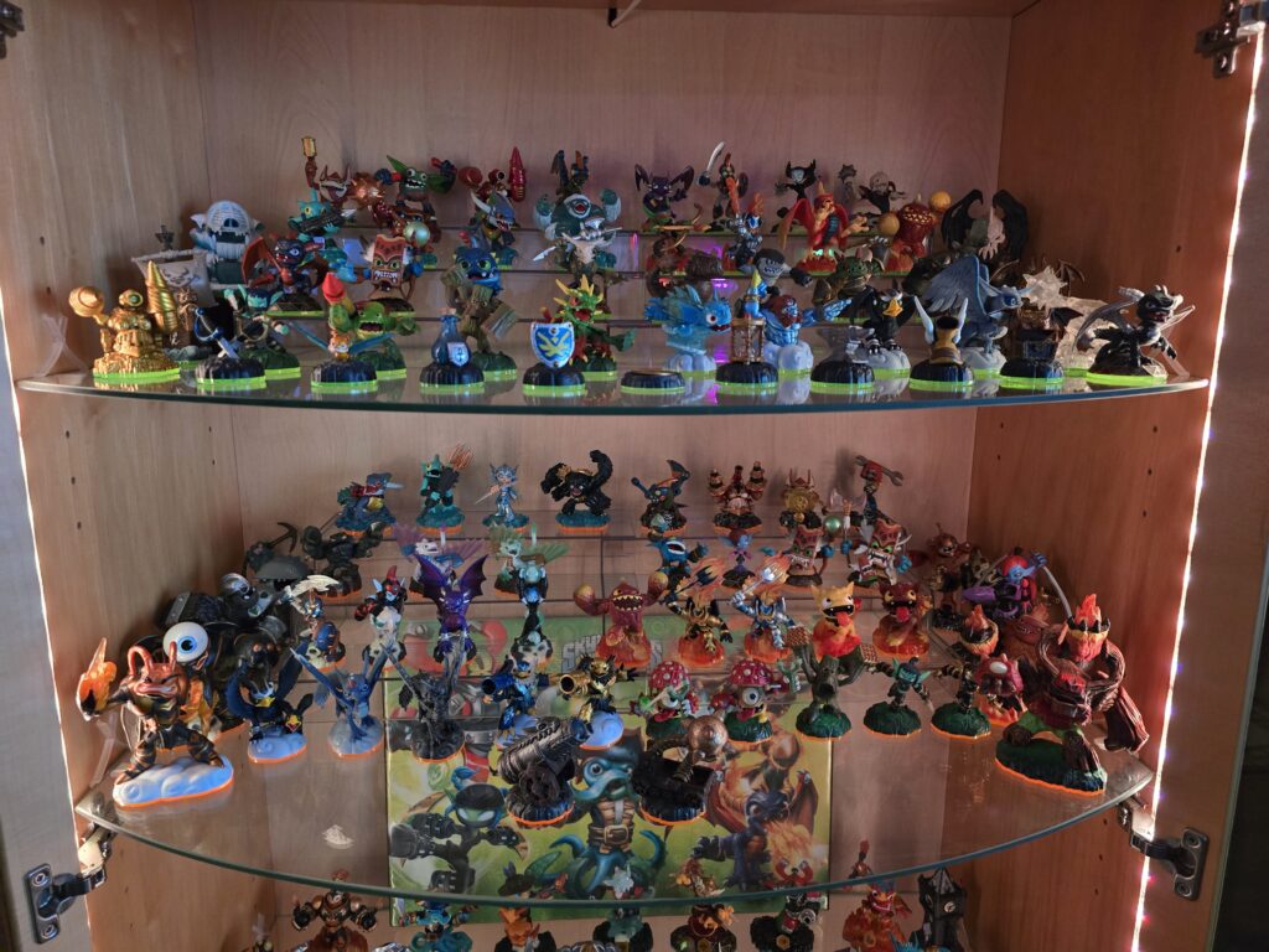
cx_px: 634
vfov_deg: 58.9
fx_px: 843
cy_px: 476
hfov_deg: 73.9
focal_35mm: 23
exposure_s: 1/26.3
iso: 1250
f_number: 1.7
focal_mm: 6.3
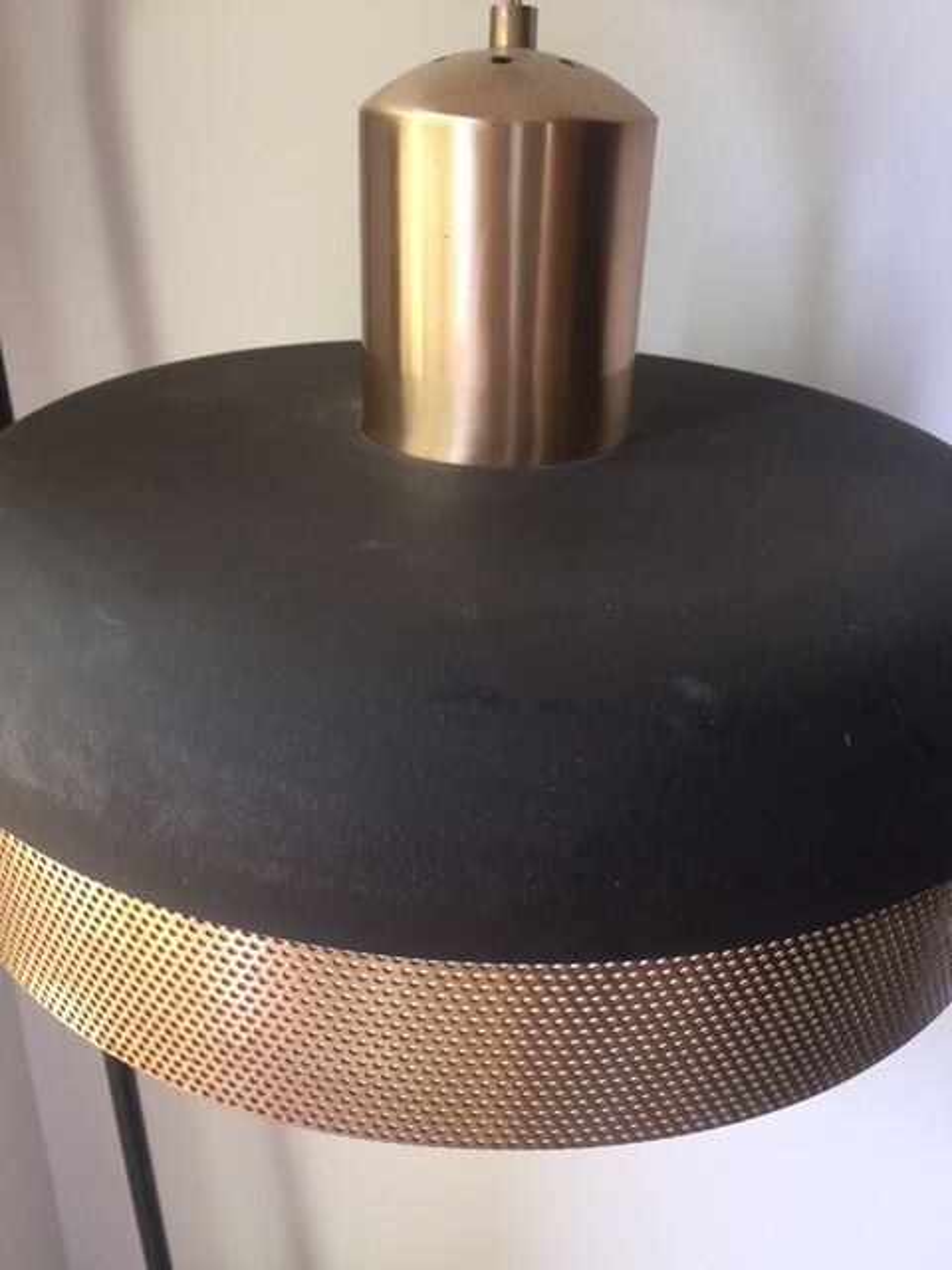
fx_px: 1063
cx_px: 476
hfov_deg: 48.2
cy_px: 635
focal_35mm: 29
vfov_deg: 61.7
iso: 64
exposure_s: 1/33
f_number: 2.2
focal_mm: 4.15
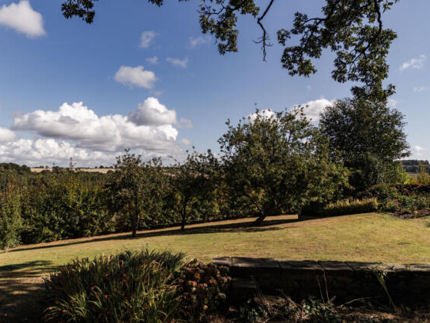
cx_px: 187
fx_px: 335
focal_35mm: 27
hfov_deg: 65.1
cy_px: 157
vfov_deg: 51.3
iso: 200
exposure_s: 1/1250
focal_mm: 24
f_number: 8
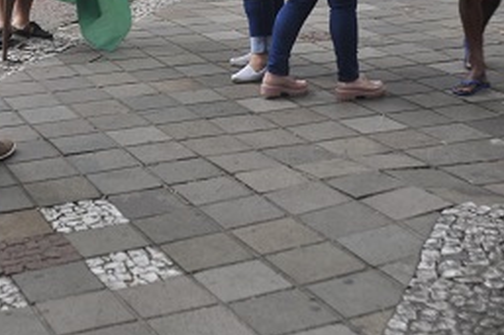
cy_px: -16
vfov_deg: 17.2
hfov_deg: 26.0
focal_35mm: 77
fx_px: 1077
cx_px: 120
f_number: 4
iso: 200
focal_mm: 22
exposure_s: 1/60
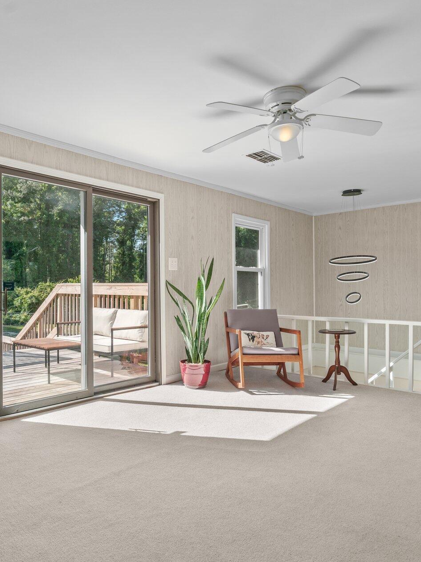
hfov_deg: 54.6
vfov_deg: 69.4
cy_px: 277
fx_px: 405
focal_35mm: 25
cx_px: 178
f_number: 8
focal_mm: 16
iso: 400
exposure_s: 1/30
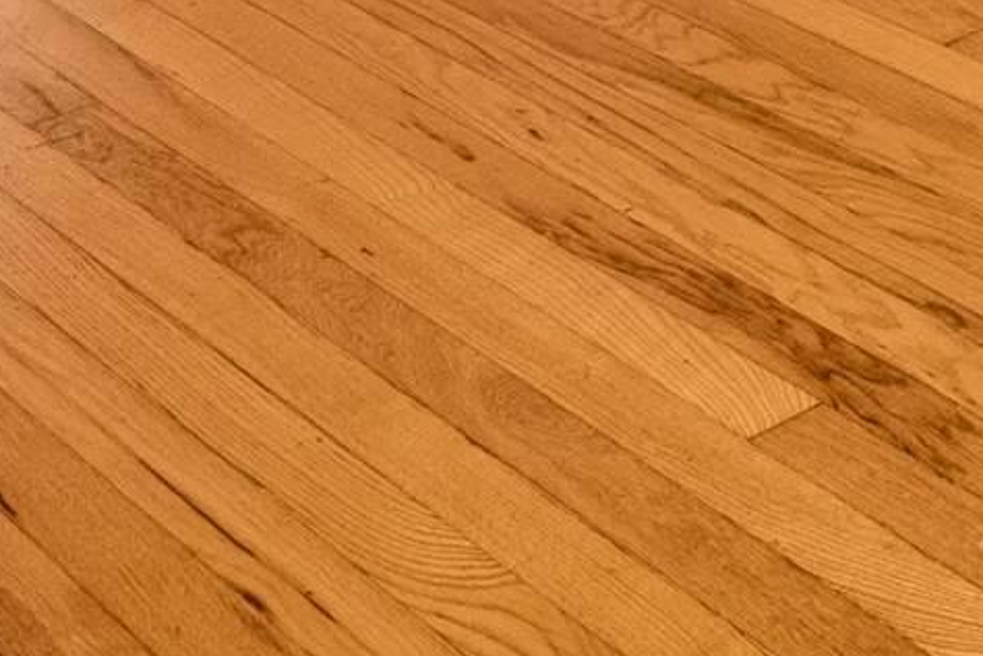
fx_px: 2649
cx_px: 1376
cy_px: -1095
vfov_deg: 11.0
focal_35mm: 97
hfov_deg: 19.0
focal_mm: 10
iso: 800
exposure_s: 1/2.5
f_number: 7.1
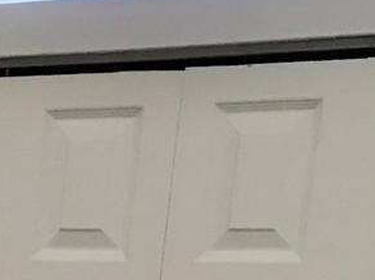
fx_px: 2121
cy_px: 812
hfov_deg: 8.6
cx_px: -695
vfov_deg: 6.9
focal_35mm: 196
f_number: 1.8
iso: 50
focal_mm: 3.99
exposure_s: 1/15
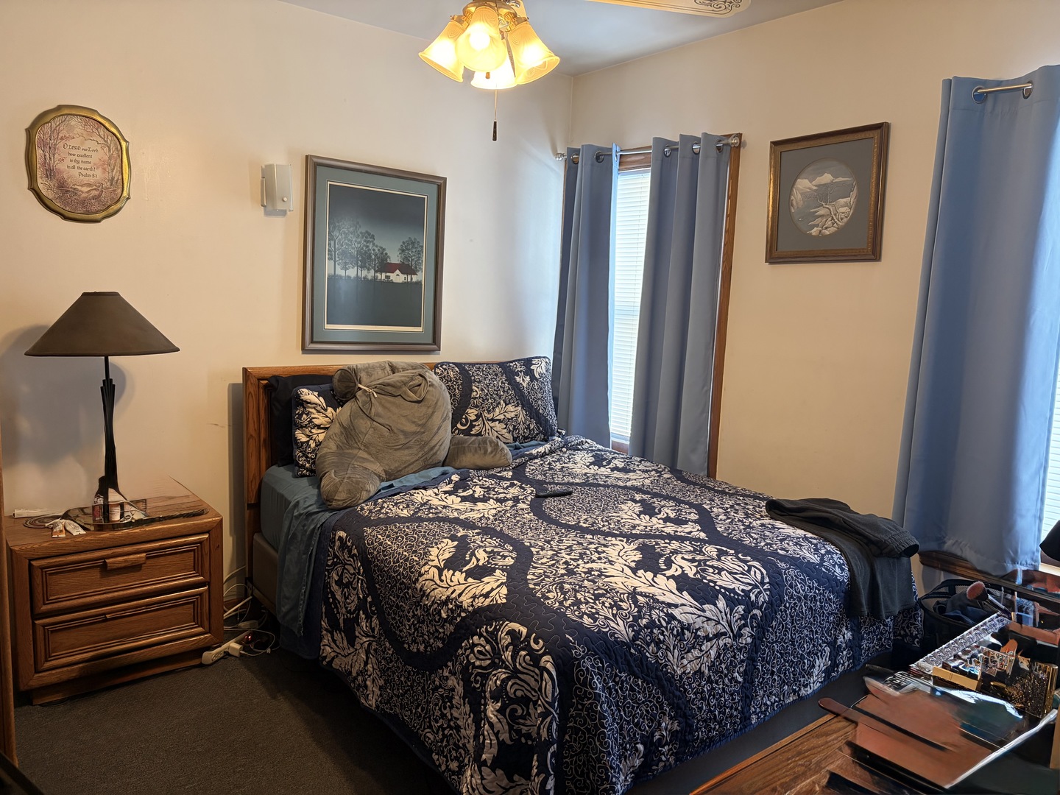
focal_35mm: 26
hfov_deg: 67.3
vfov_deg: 53.1
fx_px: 796
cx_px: 530
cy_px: 398
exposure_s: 1/60
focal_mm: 5.96
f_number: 1.6
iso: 200
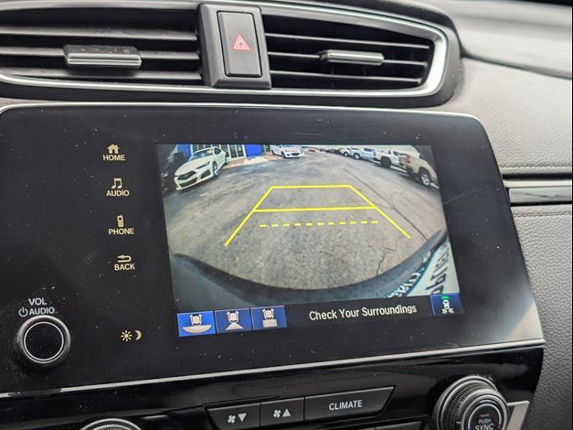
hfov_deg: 38.2
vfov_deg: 29.1
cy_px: 211
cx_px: 281
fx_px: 827
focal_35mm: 50
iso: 157
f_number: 1.68
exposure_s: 1/400
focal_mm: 6.9
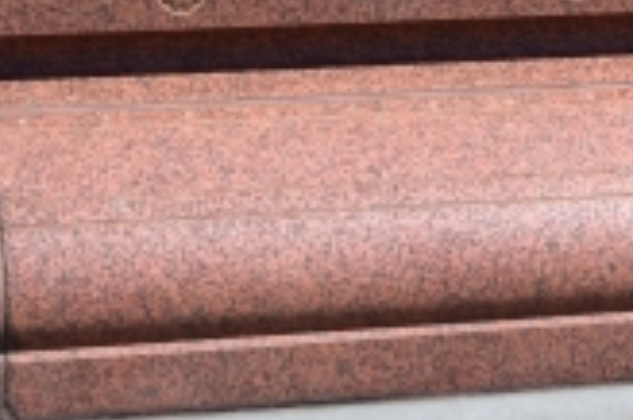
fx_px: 4936
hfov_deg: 7.0
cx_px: 1432
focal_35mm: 281
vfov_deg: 4.7
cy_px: -609
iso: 400
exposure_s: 1/500
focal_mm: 30
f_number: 11
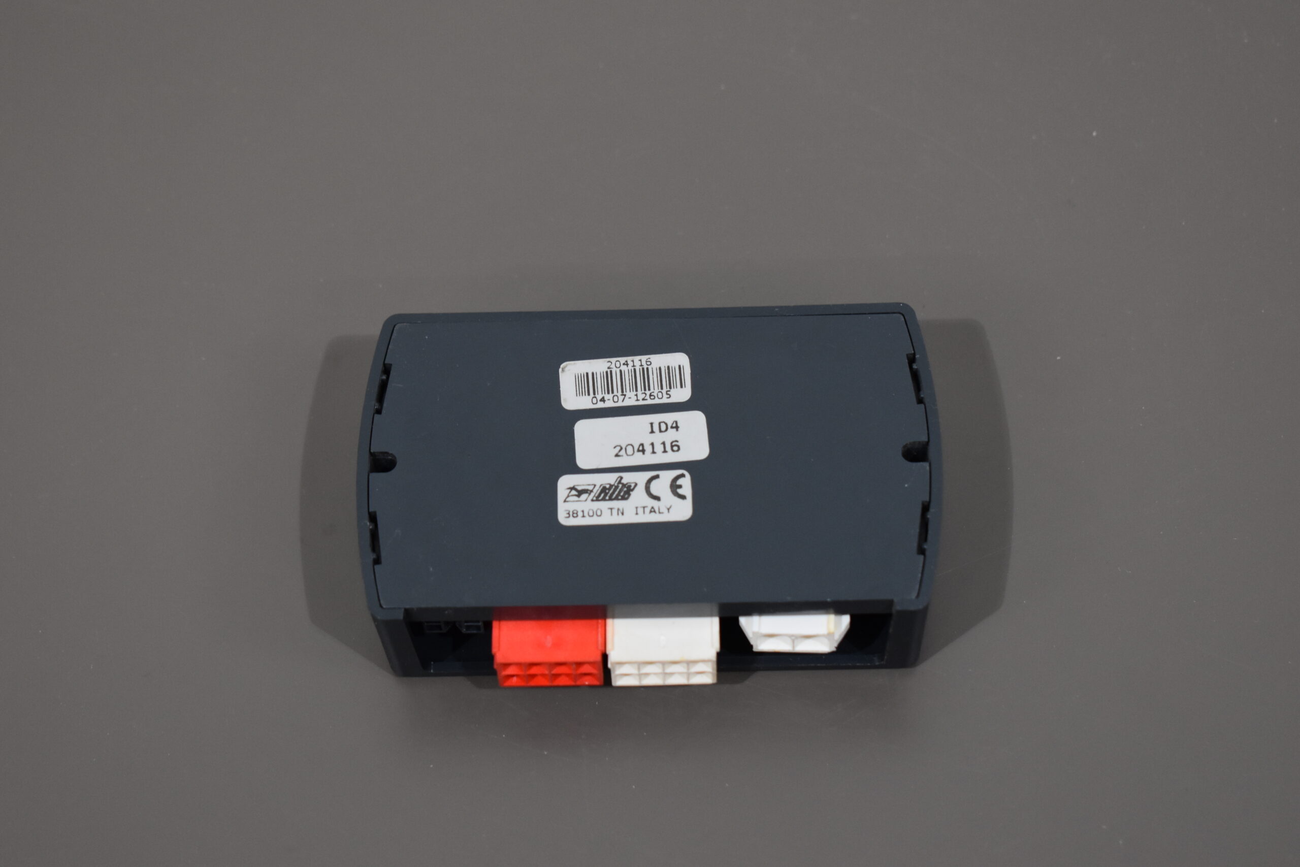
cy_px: 434
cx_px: 650
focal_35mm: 82
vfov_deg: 16.6
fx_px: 2979
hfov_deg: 24.6
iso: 1000
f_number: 5.6
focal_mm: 55
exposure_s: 1/125
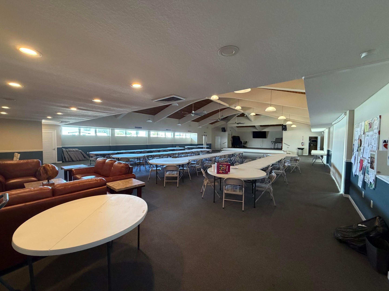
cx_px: 194
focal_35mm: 14
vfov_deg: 85.7
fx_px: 157
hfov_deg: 102.1
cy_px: 146
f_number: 2.2
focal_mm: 2.22
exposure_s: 1/60
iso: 250
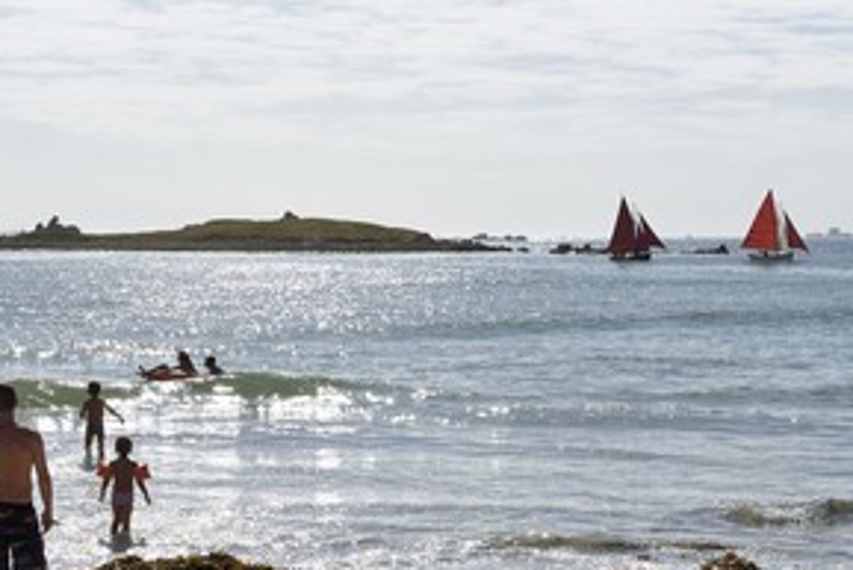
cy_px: 387
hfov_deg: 22.6
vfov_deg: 15.2
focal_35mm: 90
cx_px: 316
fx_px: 2133
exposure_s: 1/500
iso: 200
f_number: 14
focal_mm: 62
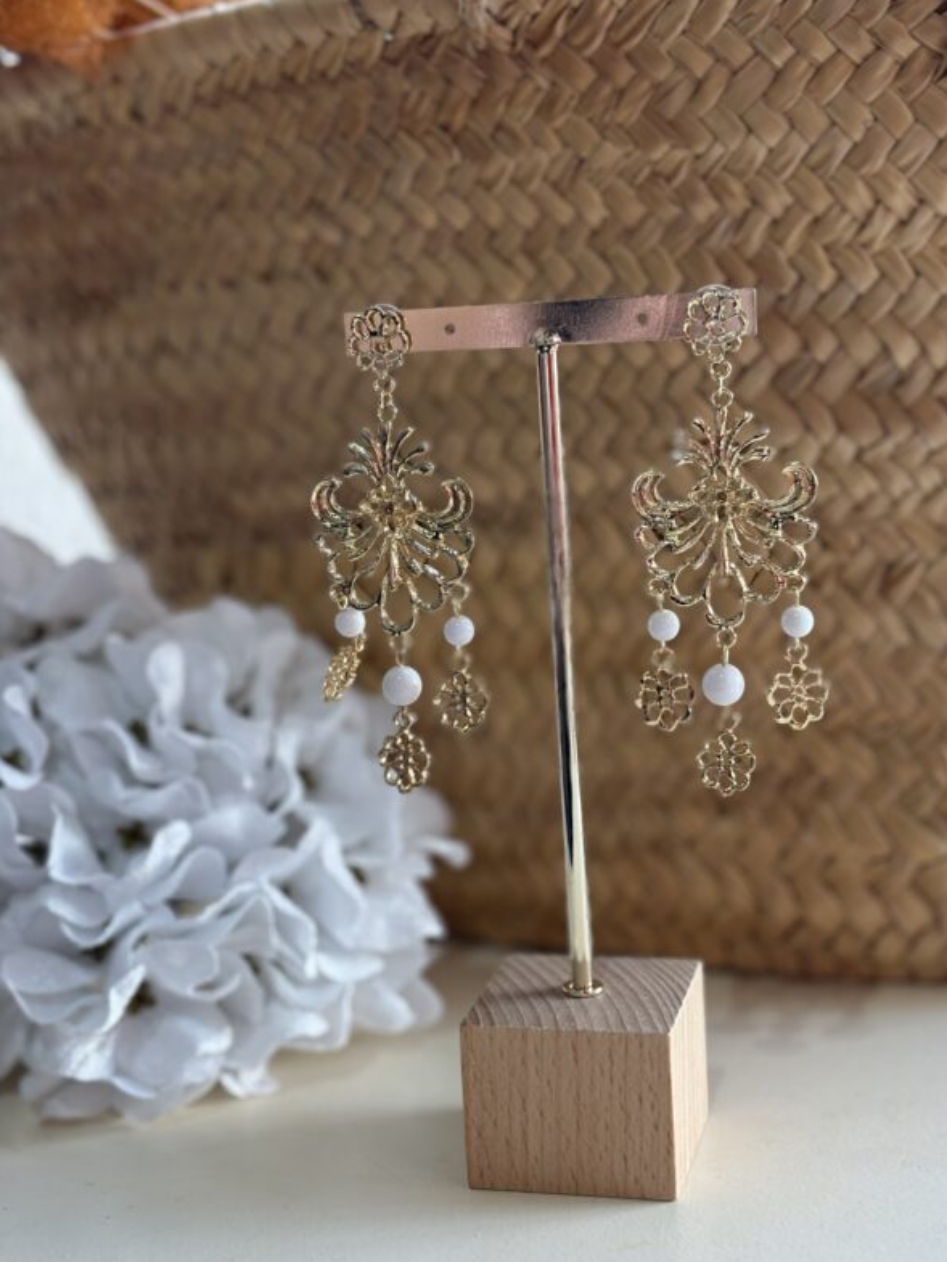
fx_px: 1933
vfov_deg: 36.2
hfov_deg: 27.5
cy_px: 638
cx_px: 479
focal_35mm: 53
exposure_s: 1/100
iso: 80
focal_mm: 5.96
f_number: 1.6
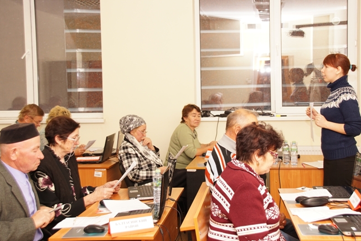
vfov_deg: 25.5
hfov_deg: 37.5
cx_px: 199
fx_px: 532
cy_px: 101
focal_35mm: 53
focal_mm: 30
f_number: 5
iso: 400
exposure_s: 1/60
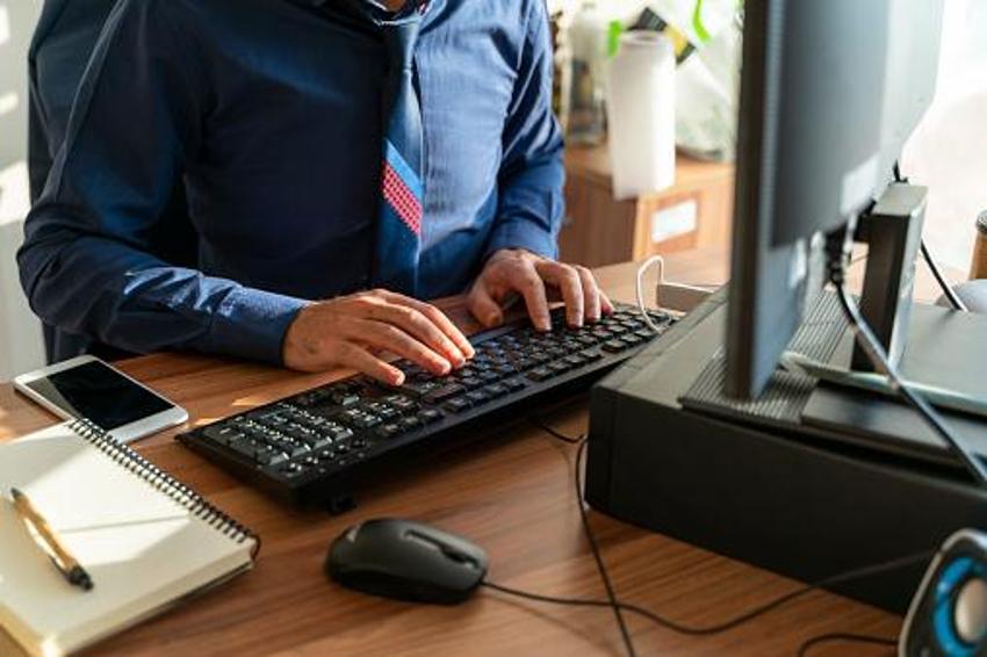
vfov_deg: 29.2
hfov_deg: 42.8
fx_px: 1261
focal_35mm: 46
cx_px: 494
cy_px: 328
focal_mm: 46
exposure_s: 1/200
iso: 125
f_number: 2.8
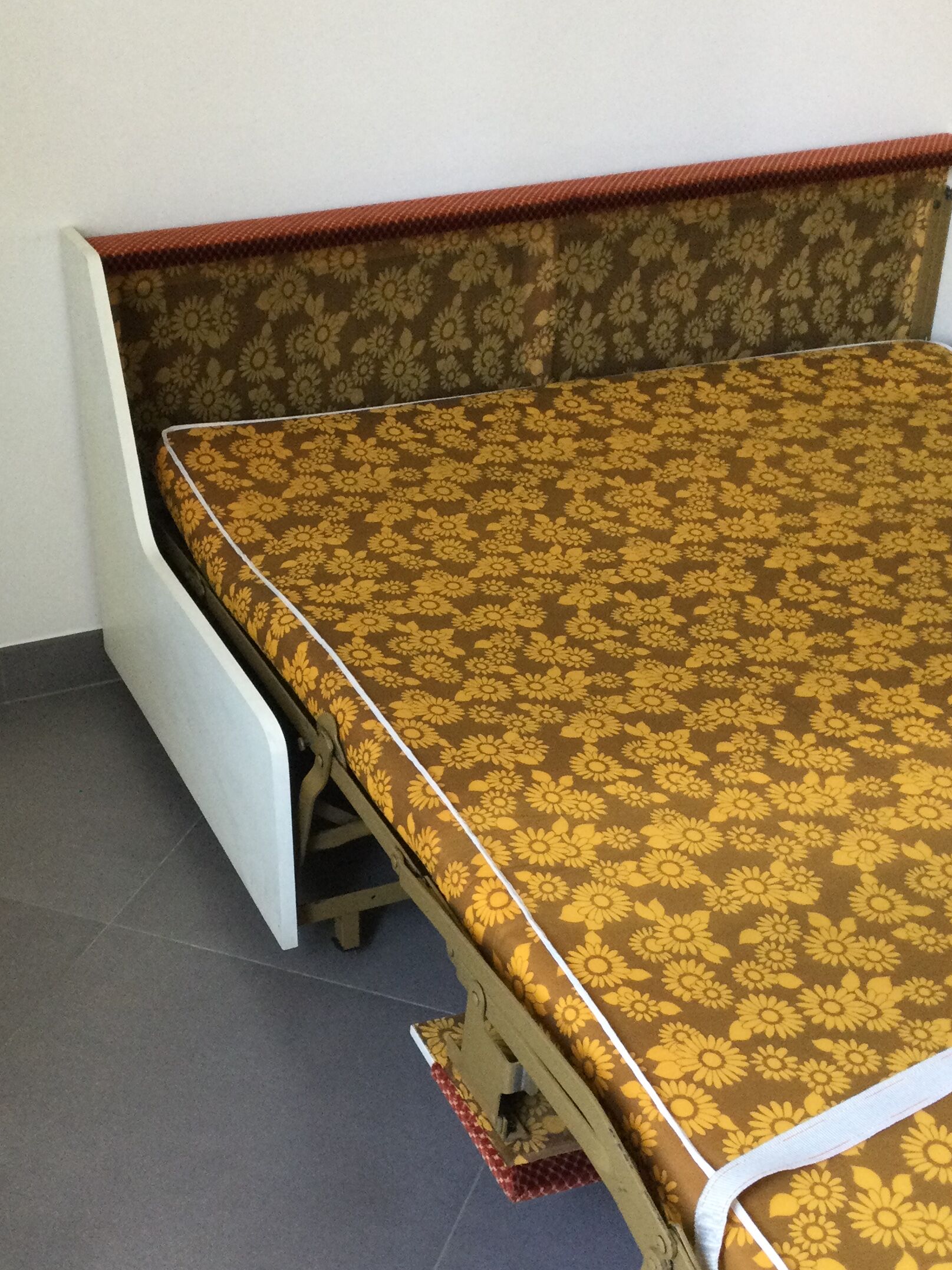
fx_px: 1723
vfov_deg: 40.2
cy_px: 792
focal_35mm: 47
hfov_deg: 30.6
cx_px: 316
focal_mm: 3.3
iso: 125
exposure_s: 1/33
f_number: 2.4
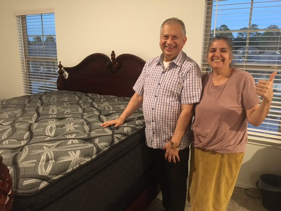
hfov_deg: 61.7
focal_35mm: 29
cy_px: 106
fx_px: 235
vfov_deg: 48.2
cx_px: 140
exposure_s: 1/15
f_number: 2.2
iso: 250
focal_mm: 4.15
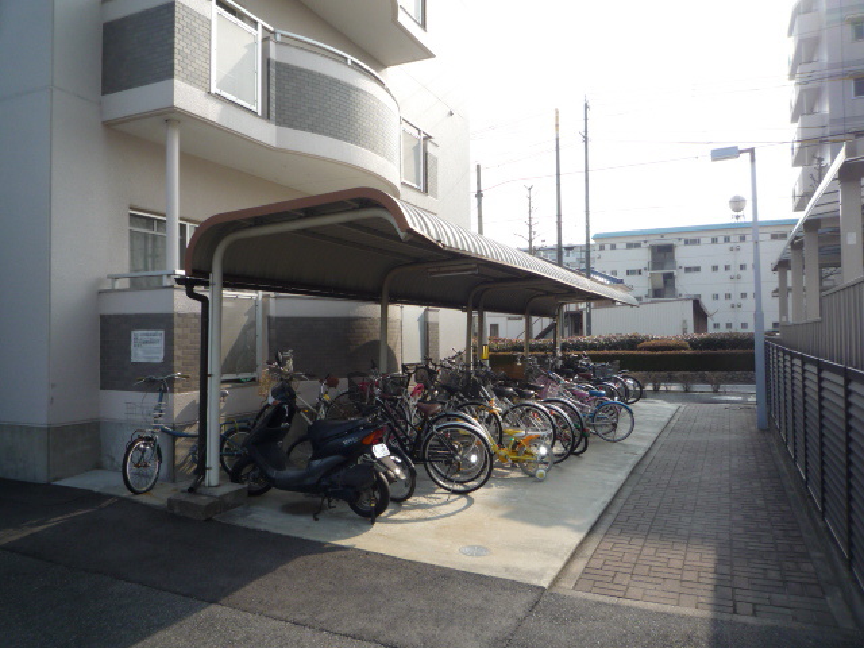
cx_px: 432
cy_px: 324
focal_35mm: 25
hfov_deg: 69.4
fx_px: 624
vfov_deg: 54.9
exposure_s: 1/500
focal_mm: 4.4
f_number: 3.5
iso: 100
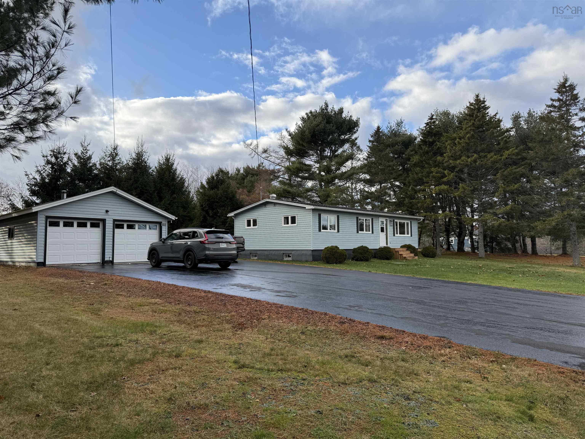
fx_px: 406
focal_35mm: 24
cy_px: 220
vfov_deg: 56.8
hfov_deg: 71.6
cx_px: 292
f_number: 1.78
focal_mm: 6.76
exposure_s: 1/1493
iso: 80
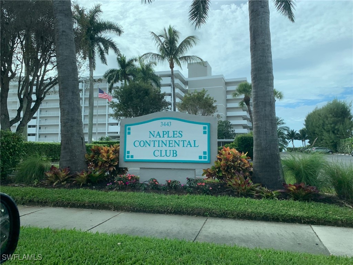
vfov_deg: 53.1
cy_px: 132
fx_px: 265
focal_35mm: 26
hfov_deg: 67.3
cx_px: 176
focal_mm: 4.25
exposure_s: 1/1266
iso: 25
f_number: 1.8
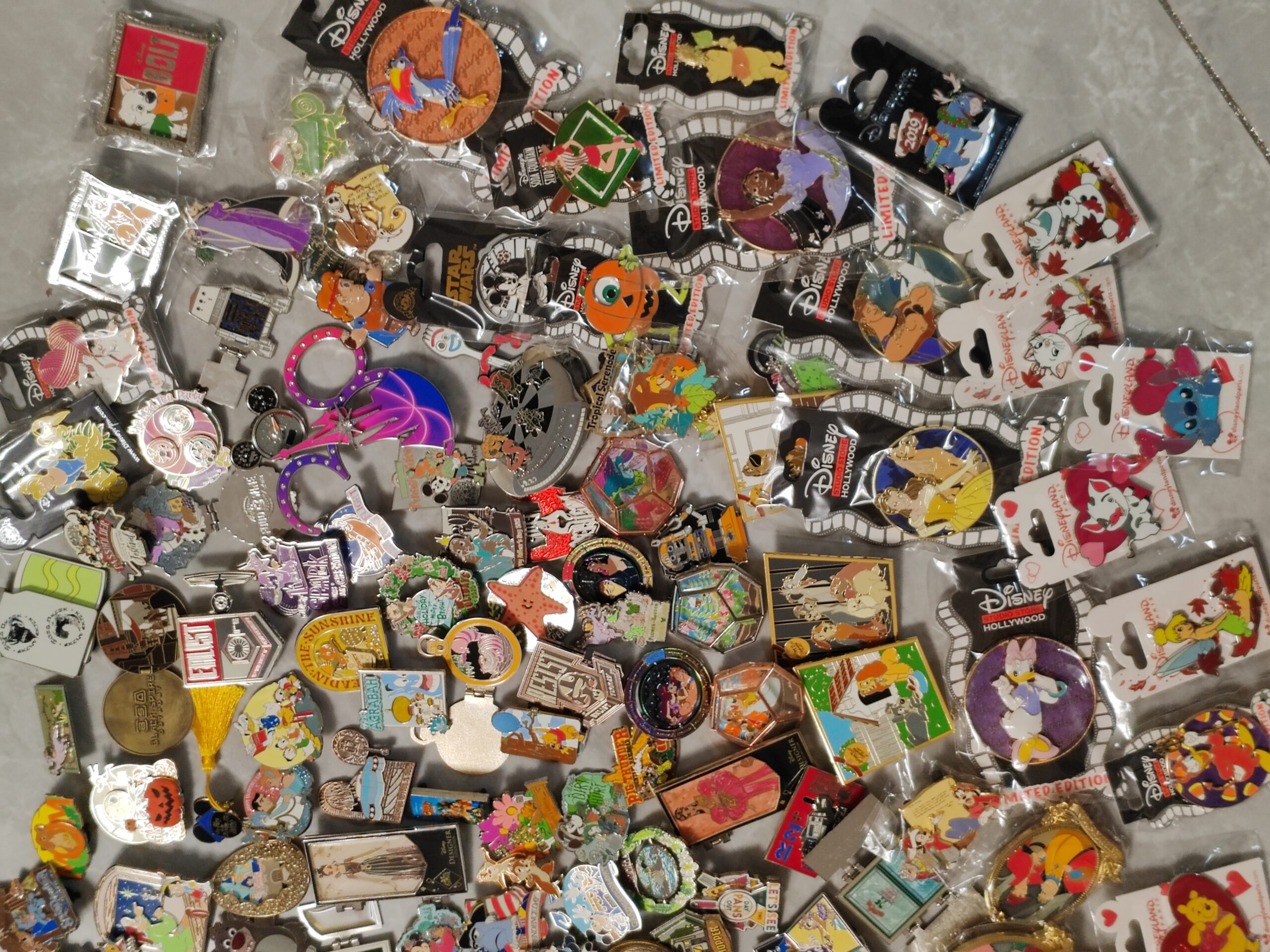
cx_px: 635
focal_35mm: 54
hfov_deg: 35.5
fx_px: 1981
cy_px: 476
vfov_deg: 27.0
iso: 400
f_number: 1.8
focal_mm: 6.14
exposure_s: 1/100
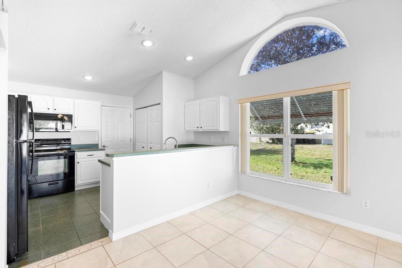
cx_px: 201
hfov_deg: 96.7
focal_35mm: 16
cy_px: 134
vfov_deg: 73.8
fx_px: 179
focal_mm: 16
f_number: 8
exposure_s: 1/20
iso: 800
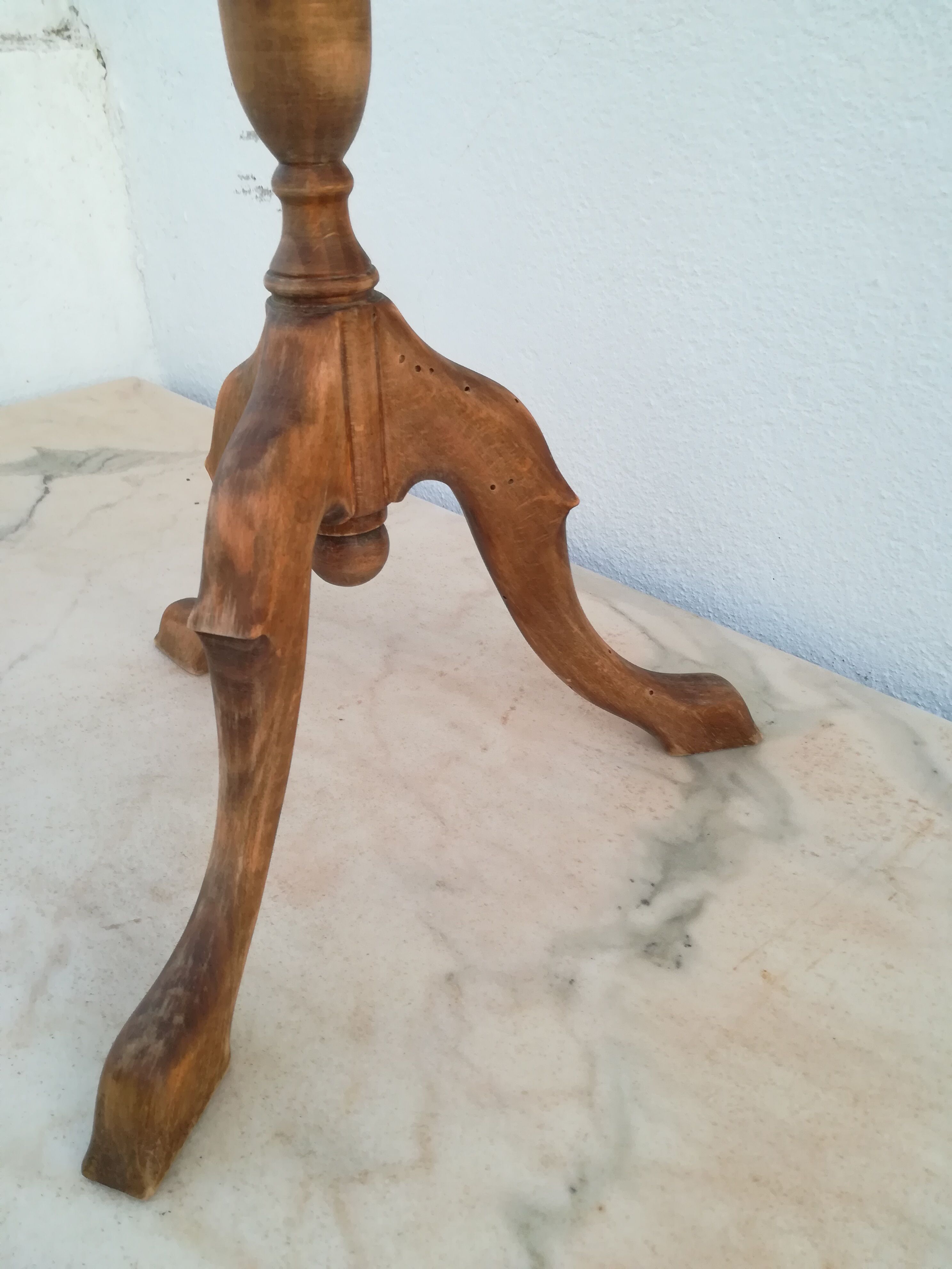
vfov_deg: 67.3
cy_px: 634
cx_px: 476
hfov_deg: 53.1
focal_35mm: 26
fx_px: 953
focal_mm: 3.83
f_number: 2.2
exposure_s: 1/33.3
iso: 125
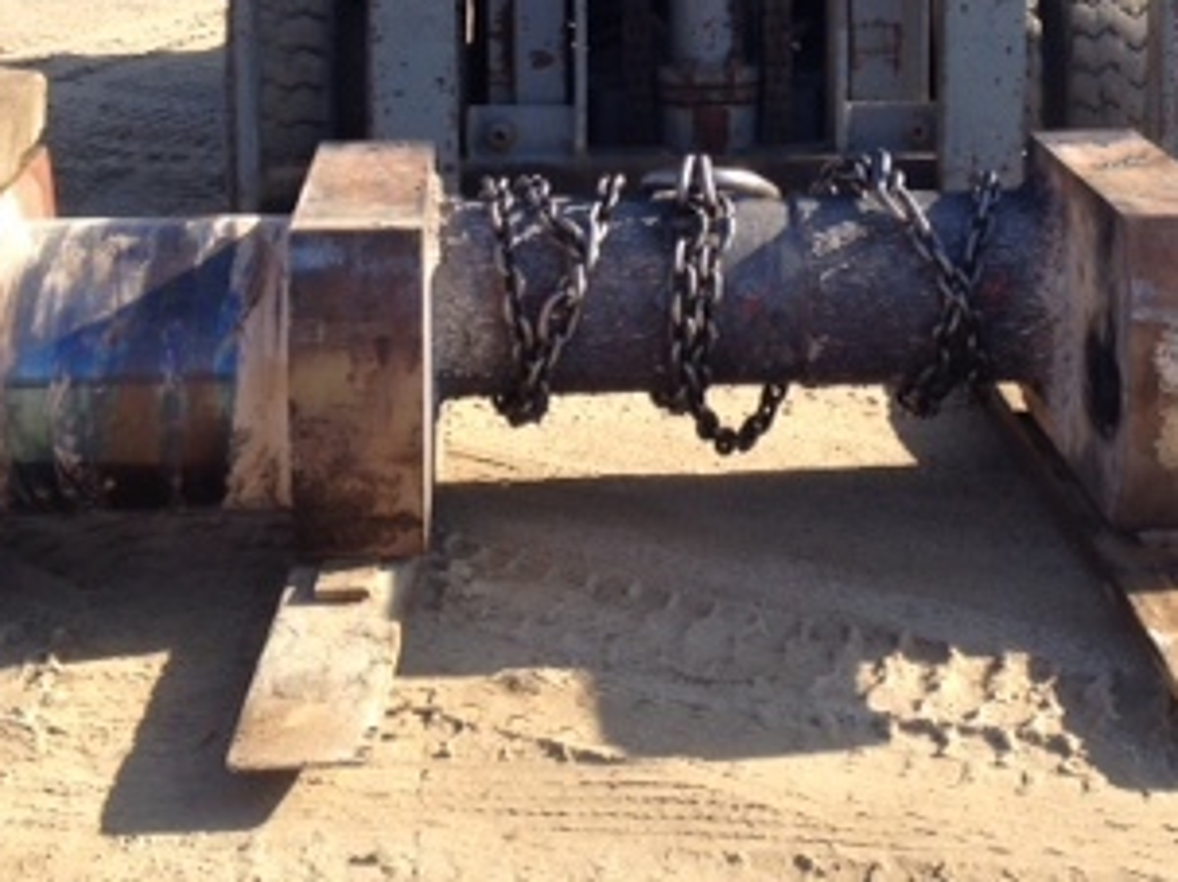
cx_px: 750
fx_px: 2517
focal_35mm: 74
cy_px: 78
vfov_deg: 19.5
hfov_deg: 26.2
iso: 50
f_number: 2.4
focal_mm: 4.28
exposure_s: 1/541
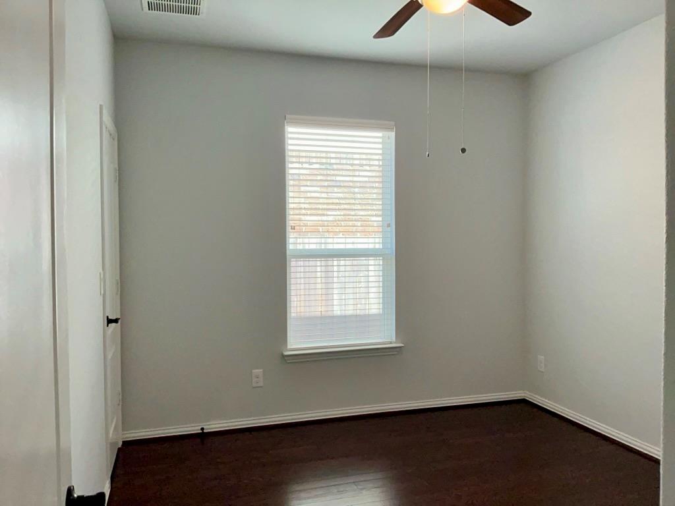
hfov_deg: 65.3
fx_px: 526
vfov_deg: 51.4
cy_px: 253
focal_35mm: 27
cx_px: 338
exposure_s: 1/120
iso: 100
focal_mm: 3
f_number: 1.8
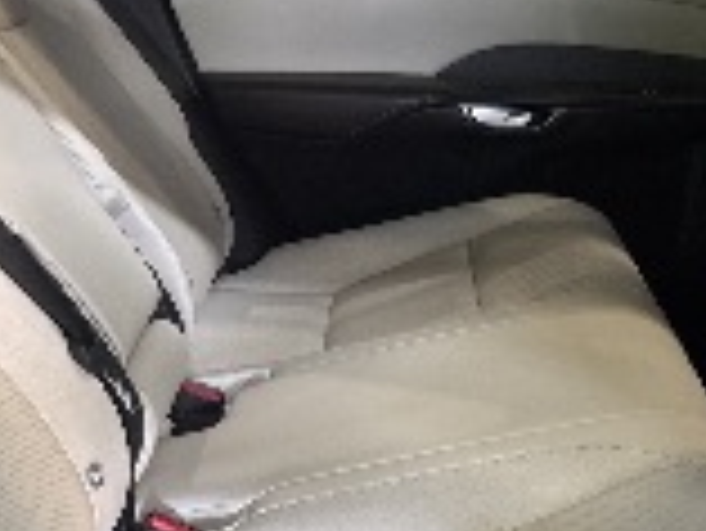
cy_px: 166
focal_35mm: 69
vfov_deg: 21.2
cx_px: 351
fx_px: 1408
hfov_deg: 28.1
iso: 640
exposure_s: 1/40
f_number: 1.6
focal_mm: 5.96
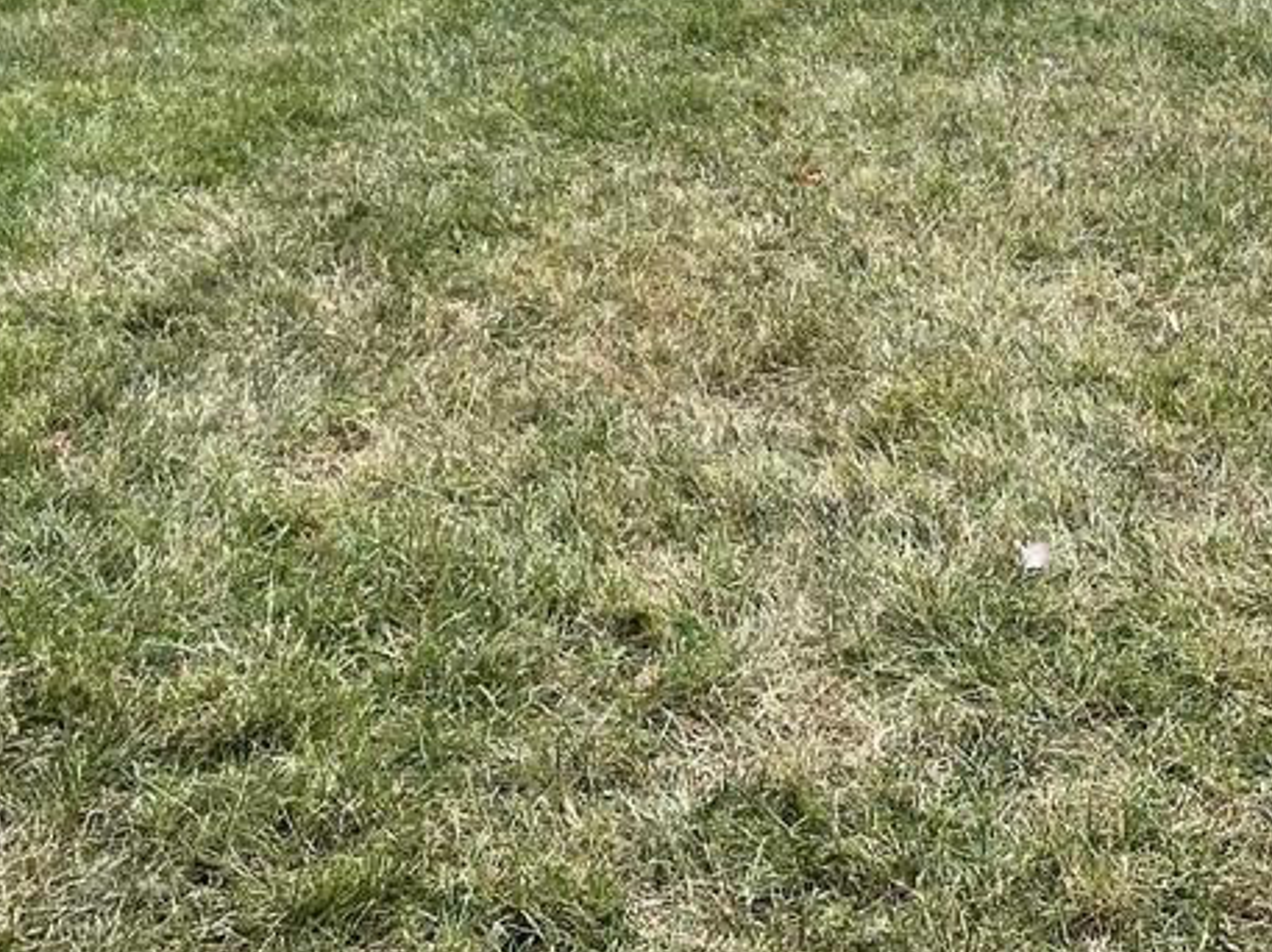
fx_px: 3011
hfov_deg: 23.5
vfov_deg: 16.6
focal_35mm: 82
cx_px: 1005
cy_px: -404
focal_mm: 4.2
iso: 32
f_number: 1.6
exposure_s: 1/963
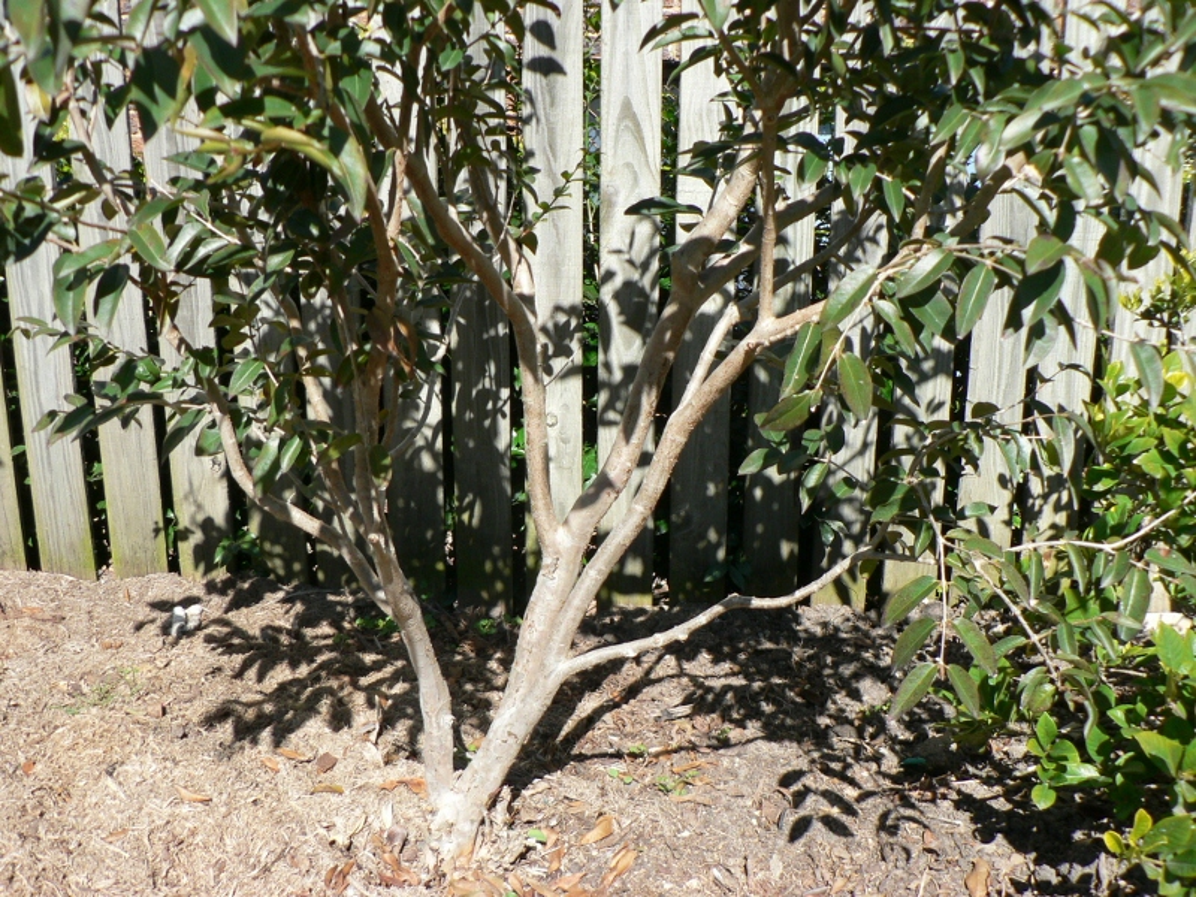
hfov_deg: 51.4
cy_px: 448
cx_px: 598
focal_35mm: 36
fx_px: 1244
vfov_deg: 39.7
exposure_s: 1/500
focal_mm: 6
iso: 80
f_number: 3.2
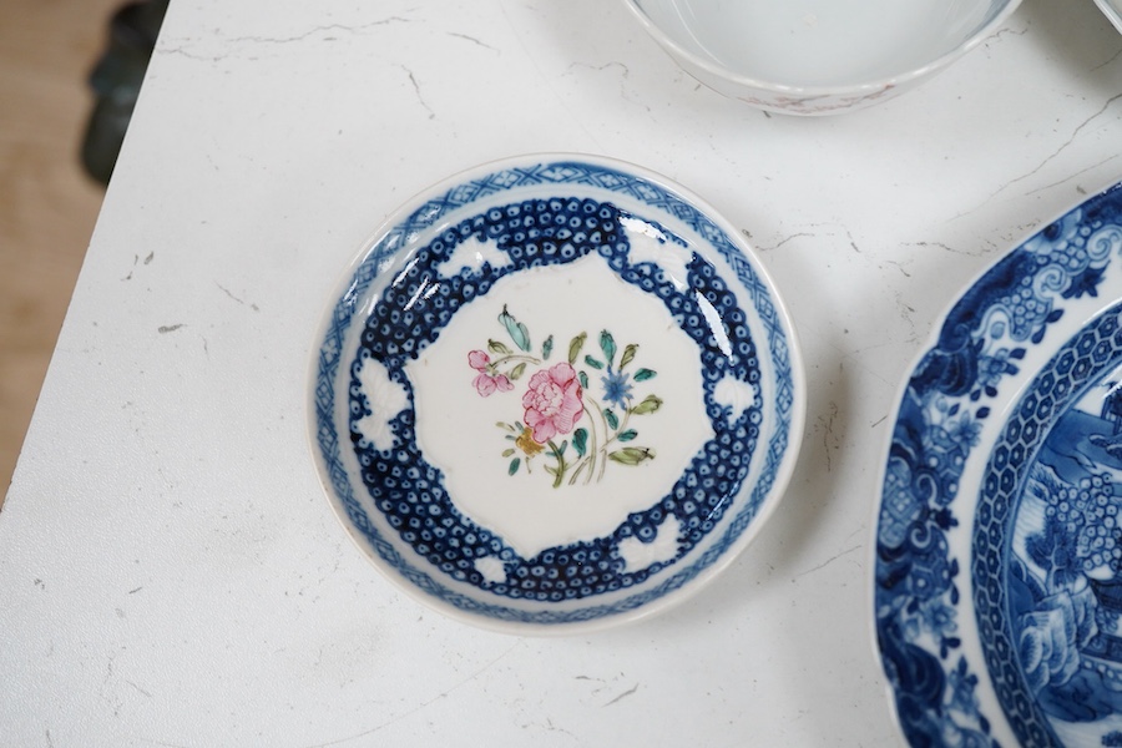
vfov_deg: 29.9
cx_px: 561
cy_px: 374
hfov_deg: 43.6
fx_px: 1402
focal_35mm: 45
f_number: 8
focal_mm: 30
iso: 1250
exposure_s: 1/125
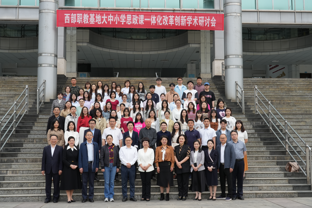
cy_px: 104
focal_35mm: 44
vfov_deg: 30.5
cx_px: 156
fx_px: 381
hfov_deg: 44.5
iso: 800
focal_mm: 44
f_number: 11
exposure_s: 1/160
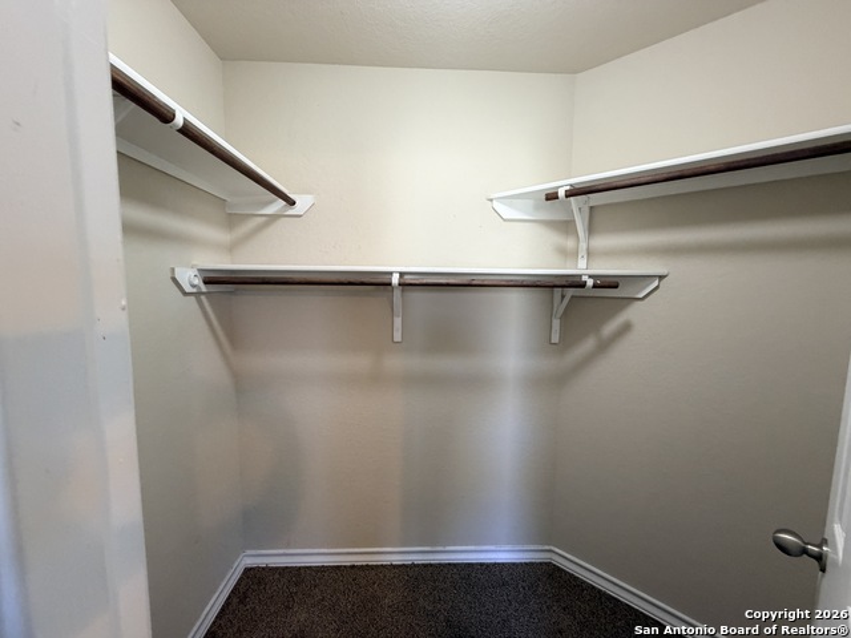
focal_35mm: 14
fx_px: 344
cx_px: 426
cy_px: 319
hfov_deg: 102.1
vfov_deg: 85.7
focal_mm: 2.22
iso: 320
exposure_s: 1/60
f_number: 2.2
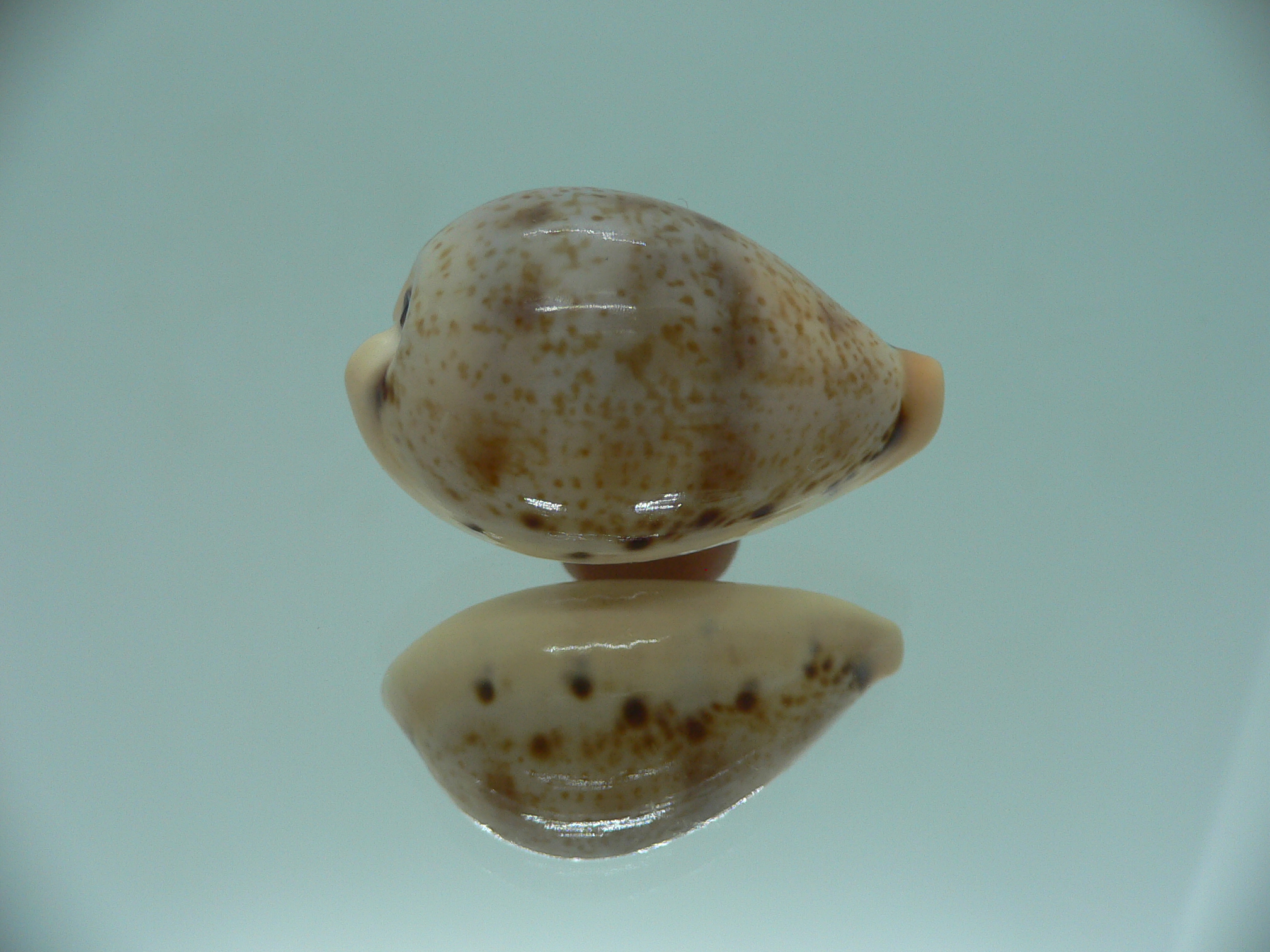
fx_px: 1284
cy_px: 476
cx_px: 635
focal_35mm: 35
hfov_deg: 52.6
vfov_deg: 40.7
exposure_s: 1/60
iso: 80
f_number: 2.8
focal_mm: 4.6
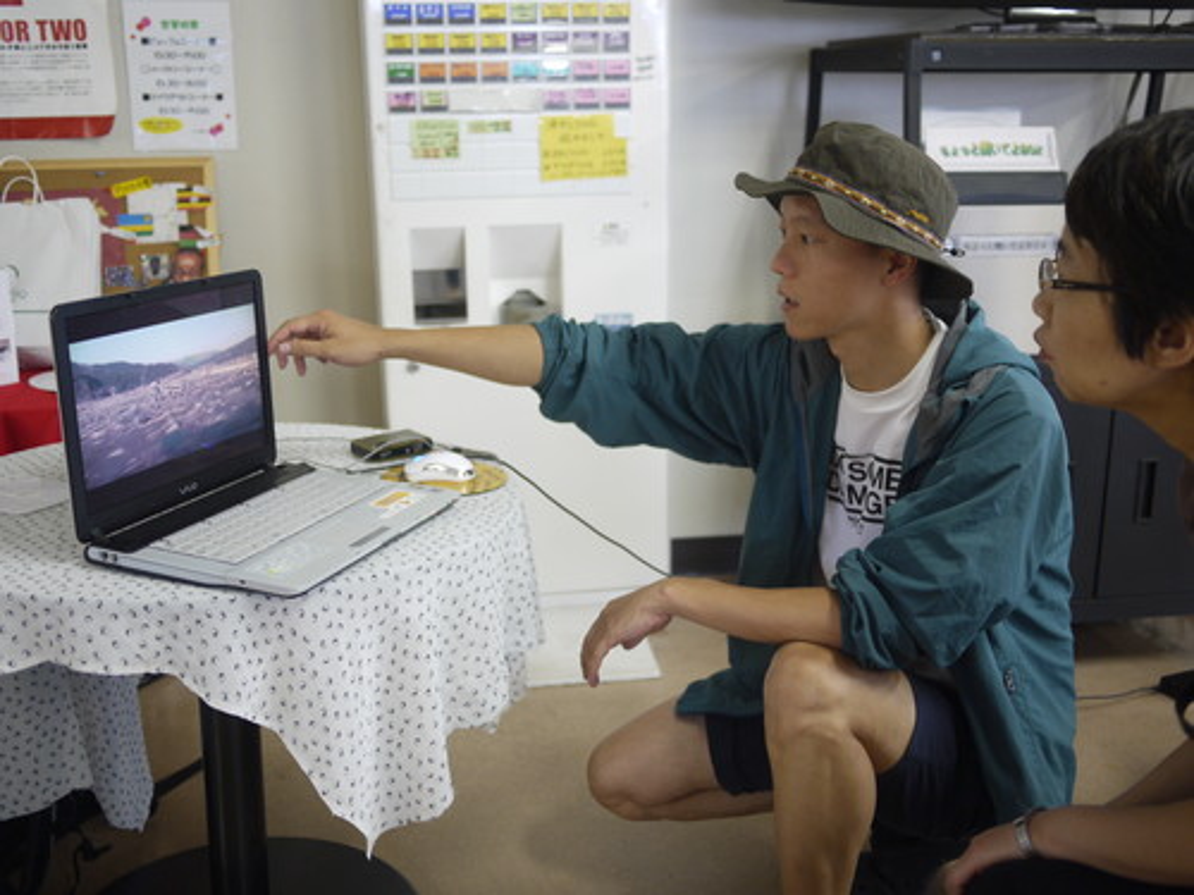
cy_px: 448
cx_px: 597
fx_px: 1380
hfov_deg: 46.8
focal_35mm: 40
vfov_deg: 36.0
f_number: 1.7
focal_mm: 20
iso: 200
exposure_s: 1/30
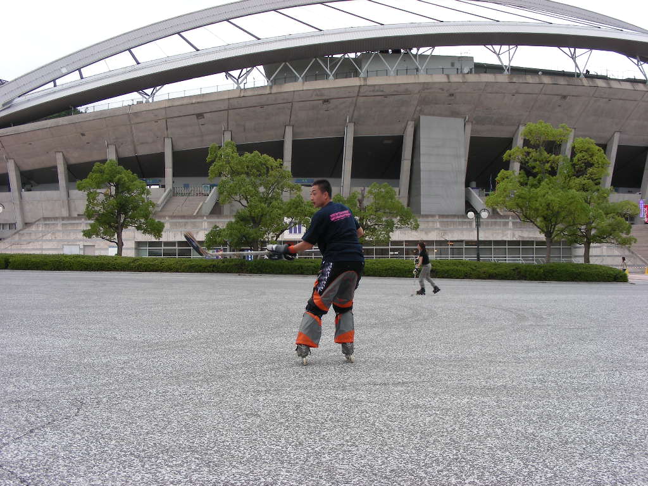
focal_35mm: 44
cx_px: 324
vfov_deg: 32.9
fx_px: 824
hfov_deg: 42.9
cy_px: 243
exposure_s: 1/97.6
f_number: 4
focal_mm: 7.4
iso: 50
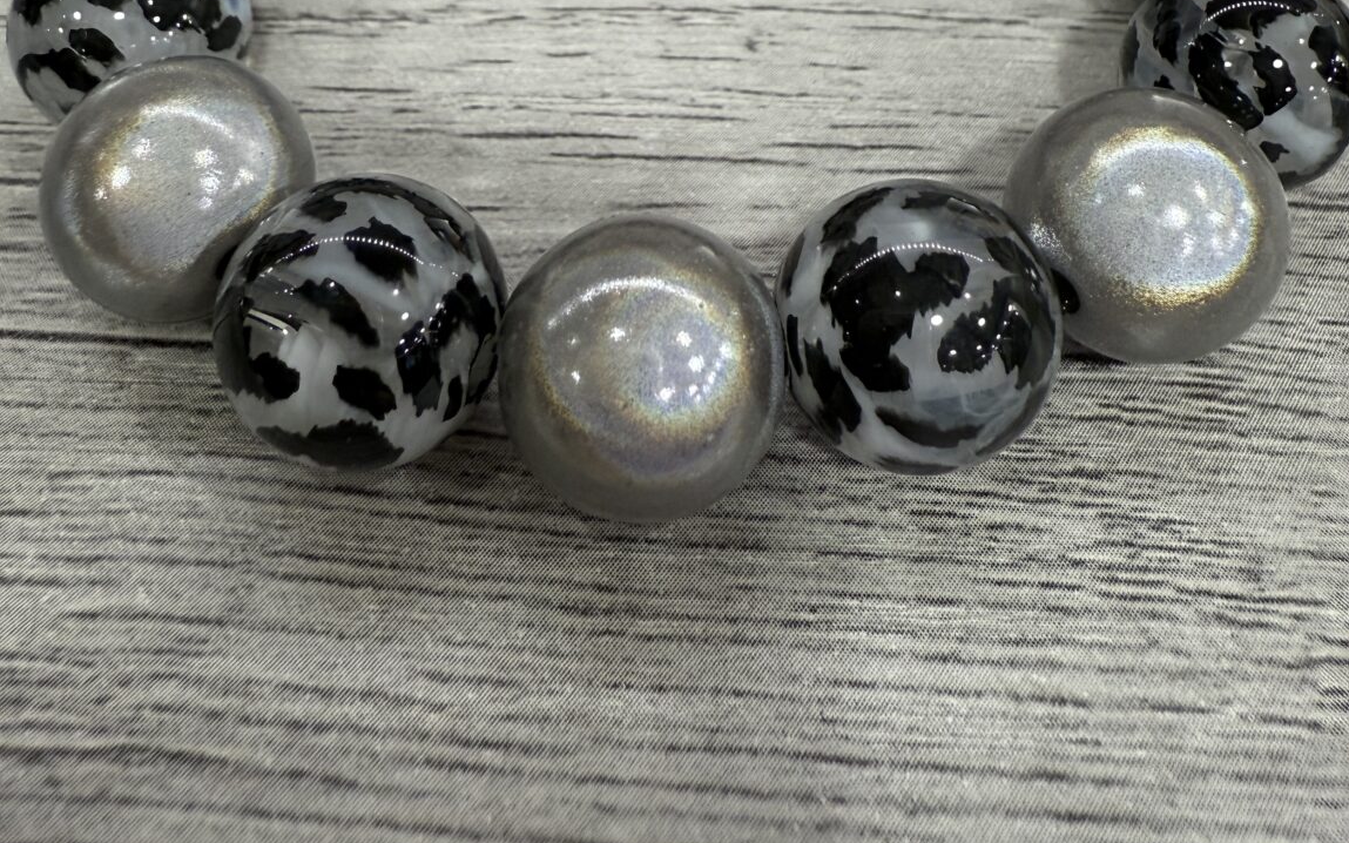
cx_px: 675
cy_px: 11
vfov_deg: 34.1
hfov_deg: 56.7
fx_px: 1250
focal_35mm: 34
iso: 160
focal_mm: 2.22
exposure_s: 1/100
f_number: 2.2
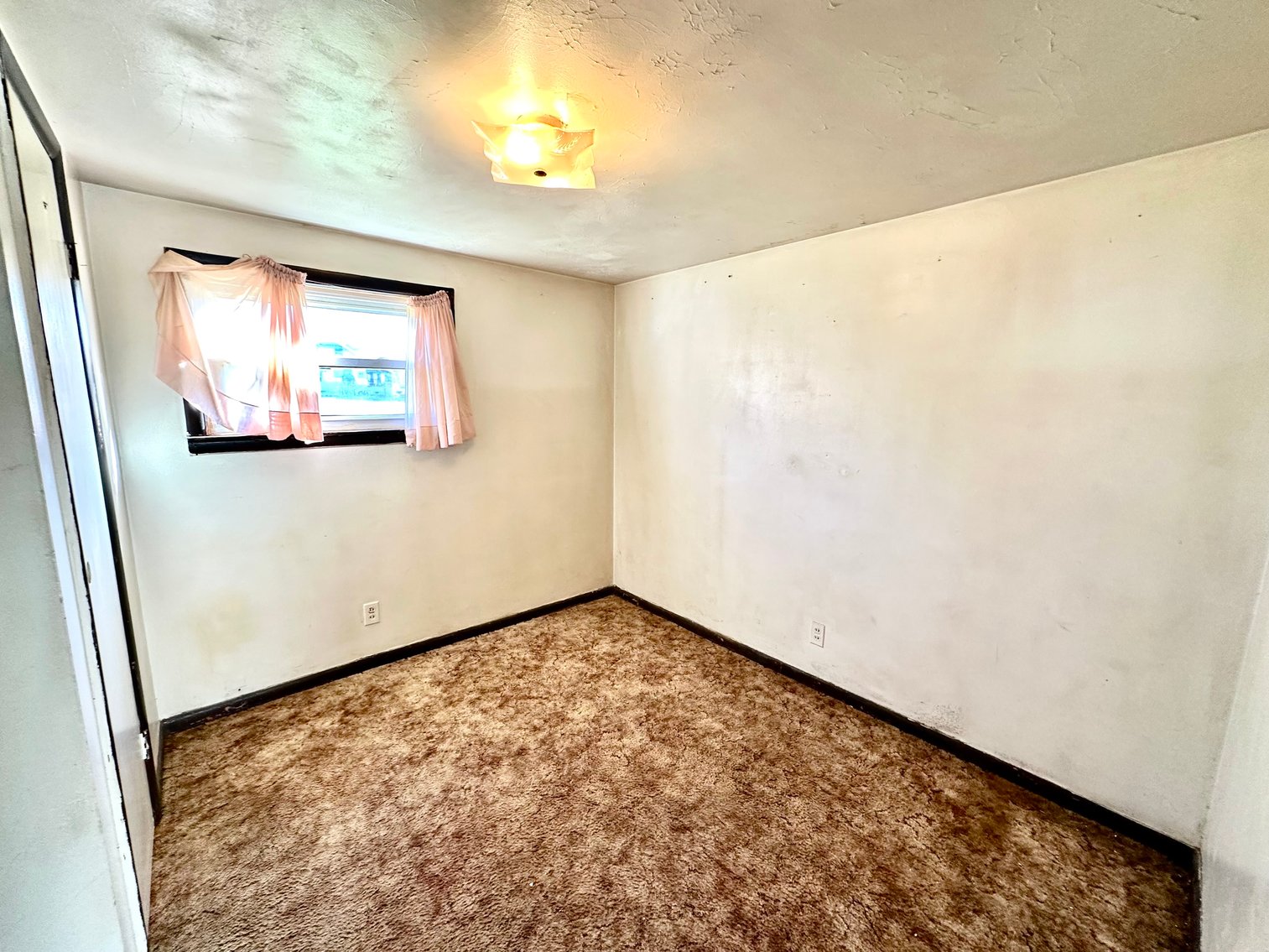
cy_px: 476
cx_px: 634
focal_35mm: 14
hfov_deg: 102.1
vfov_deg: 85.7
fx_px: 513
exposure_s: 1/60
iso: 160
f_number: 2.2
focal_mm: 2.22
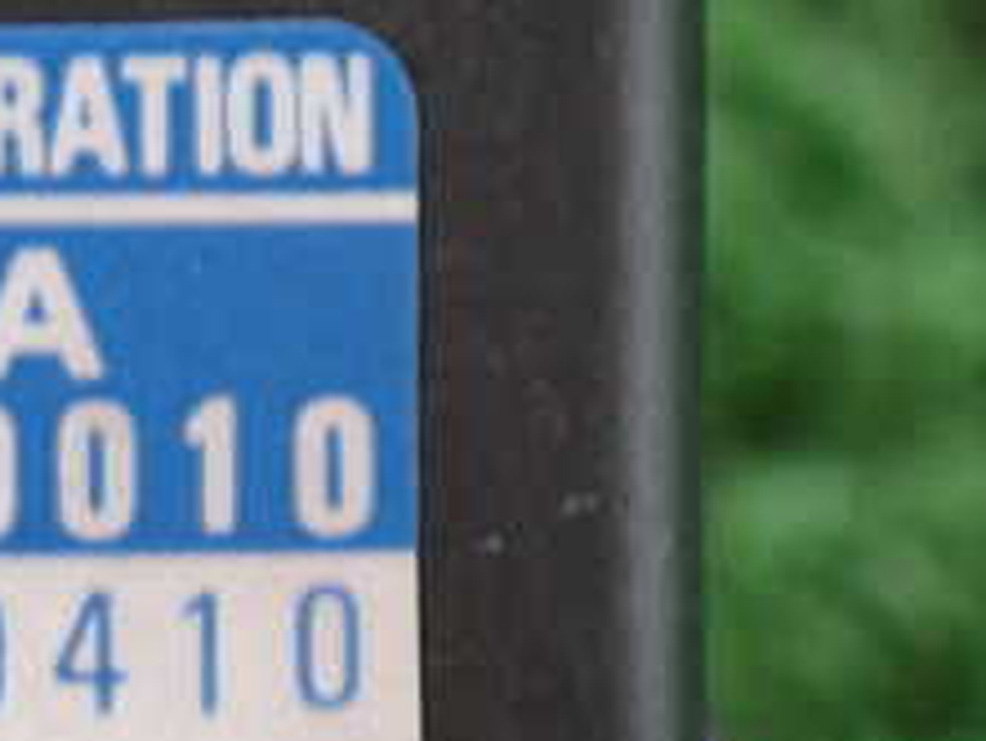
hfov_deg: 7.2
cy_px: 562
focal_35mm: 271
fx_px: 7723
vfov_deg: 5.5
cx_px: -317
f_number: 4.9
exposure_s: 1/25
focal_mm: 18
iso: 800
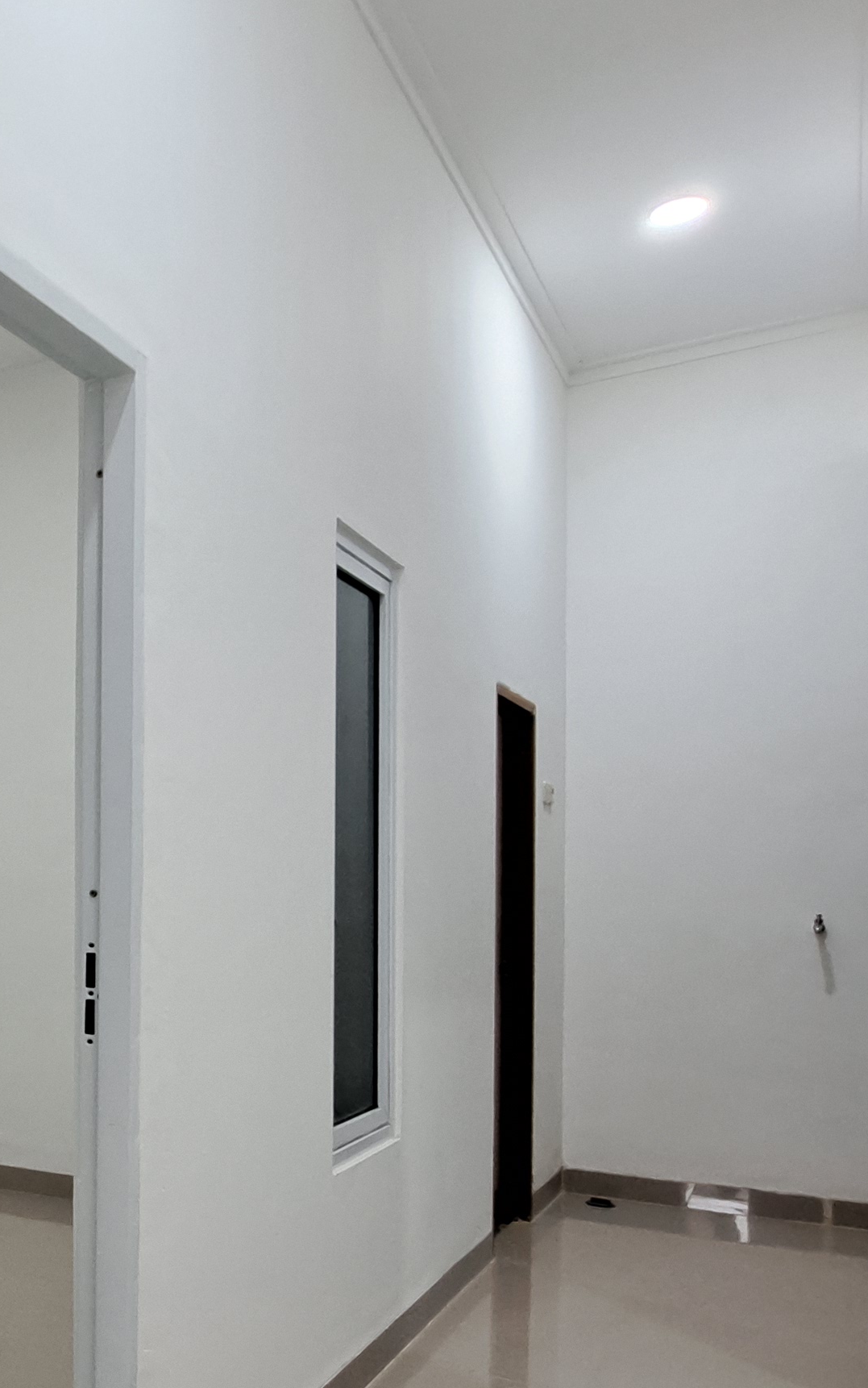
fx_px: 1211
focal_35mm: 32
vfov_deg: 58.6
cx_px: -243
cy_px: 895
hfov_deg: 31.2
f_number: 2.2
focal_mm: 1.74
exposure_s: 1/50
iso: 200
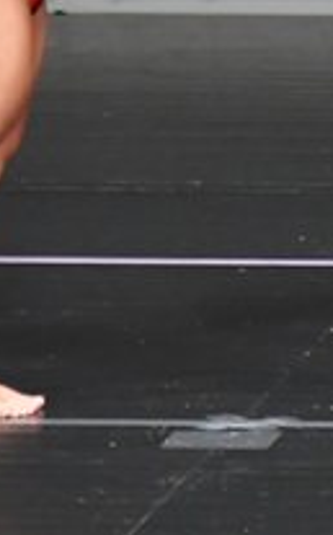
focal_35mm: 1204
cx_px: 814
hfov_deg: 1.1
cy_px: -124
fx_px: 17519
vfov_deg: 1.7
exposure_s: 1/400
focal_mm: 210
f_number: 5.6
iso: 5000
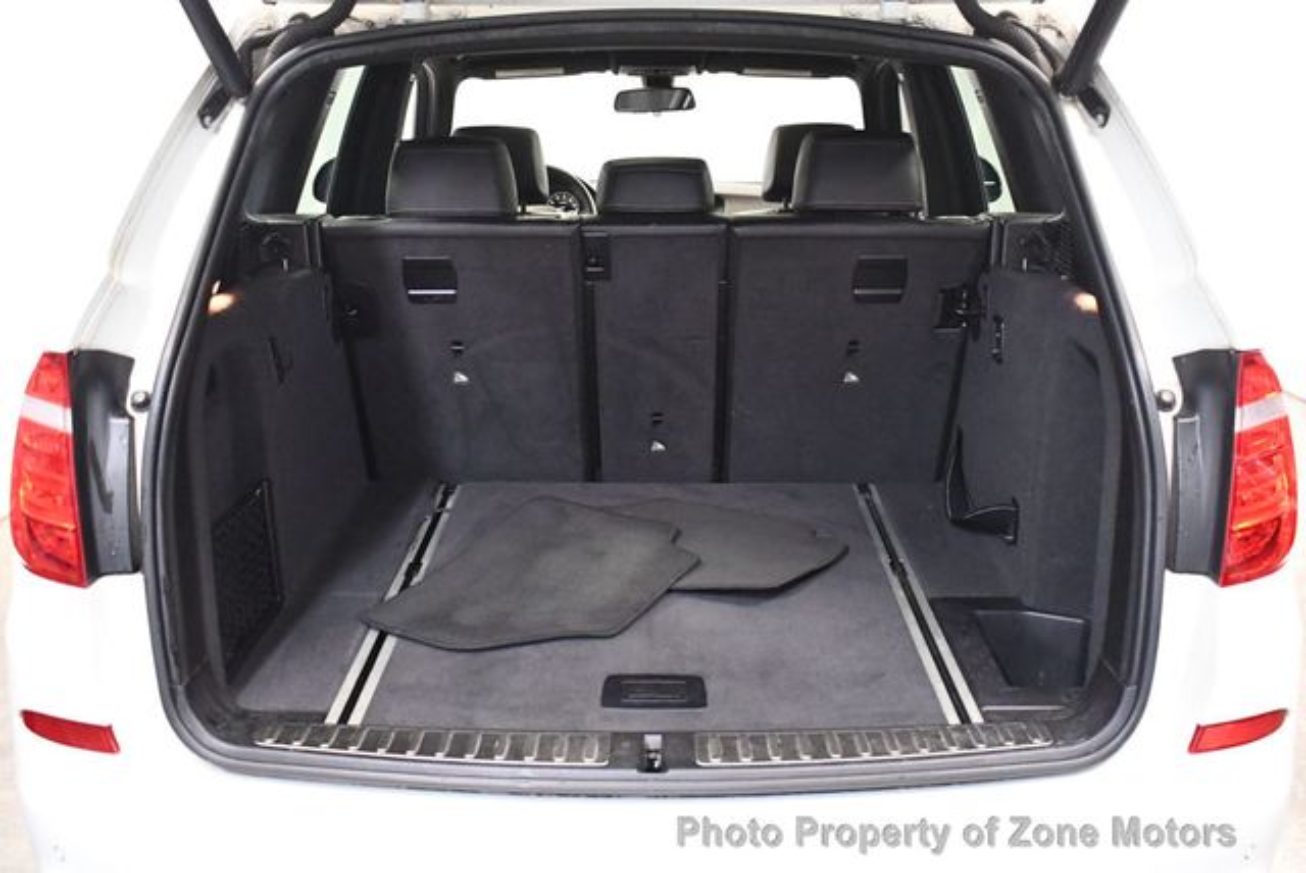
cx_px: 653
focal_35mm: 36
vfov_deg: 36.9
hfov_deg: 53.1
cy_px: 436
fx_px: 1307
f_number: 3.5
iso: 4500
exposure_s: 1/60
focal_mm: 18
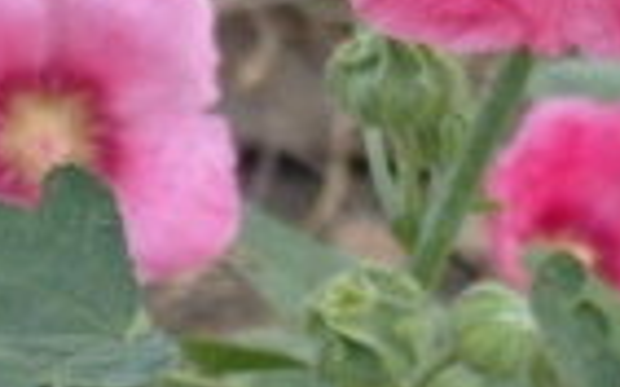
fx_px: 7989
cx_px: 444
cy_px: -374
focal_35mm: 473
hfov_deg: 4.4
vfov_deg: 2.8
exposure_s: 1/180
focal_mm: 22.2
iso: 80
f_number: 5.1
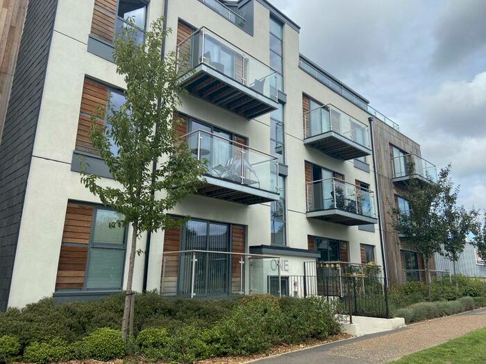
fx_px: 365
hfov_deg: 67.3
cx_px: 243
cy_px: 182
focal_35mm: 26
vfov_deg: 53.1
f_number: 1.8
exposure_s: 1/1522
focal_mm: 4.25
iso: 32
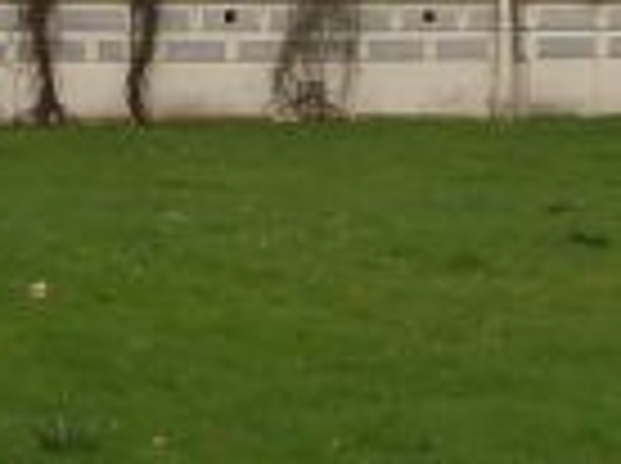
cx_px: 225
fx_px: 3635
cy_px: -167
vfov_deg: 7.2
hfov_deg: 9.8
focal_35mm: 203
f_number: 4.3
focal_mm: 5.8
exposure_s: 1/250
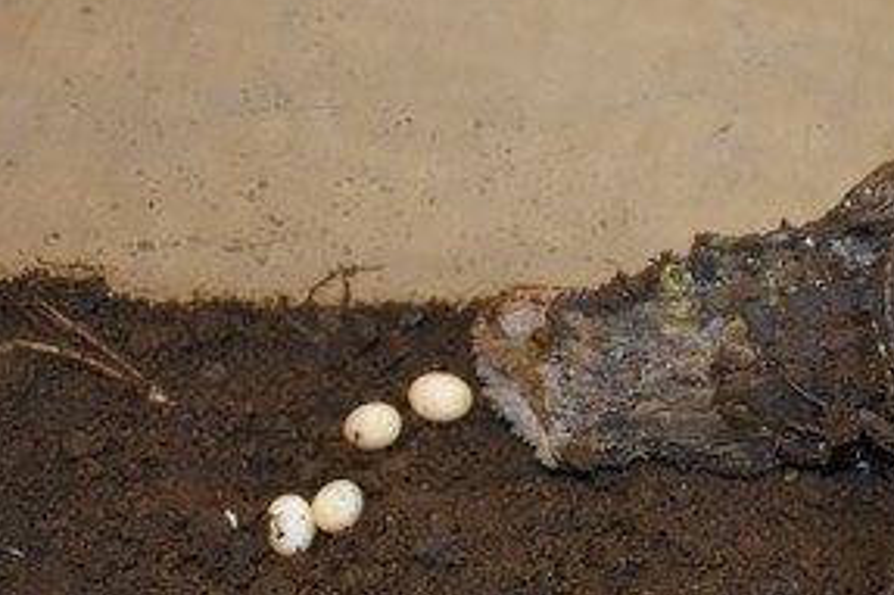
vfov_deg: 8.4
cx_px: 570
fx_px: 4021
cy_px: 469
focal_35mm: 162
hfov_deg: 12.7
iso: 500
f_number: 5
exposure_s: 1/60
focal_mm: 62
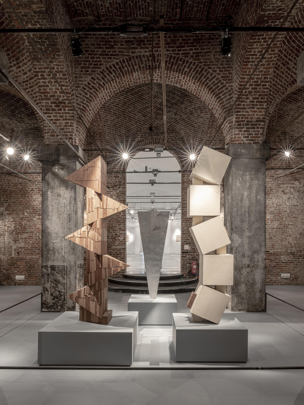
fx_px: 293
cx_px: 152
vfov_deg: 69.4
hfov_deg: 54.9
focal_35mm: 25
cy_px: 202
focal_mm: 32
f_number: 22
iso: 100
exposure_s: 30
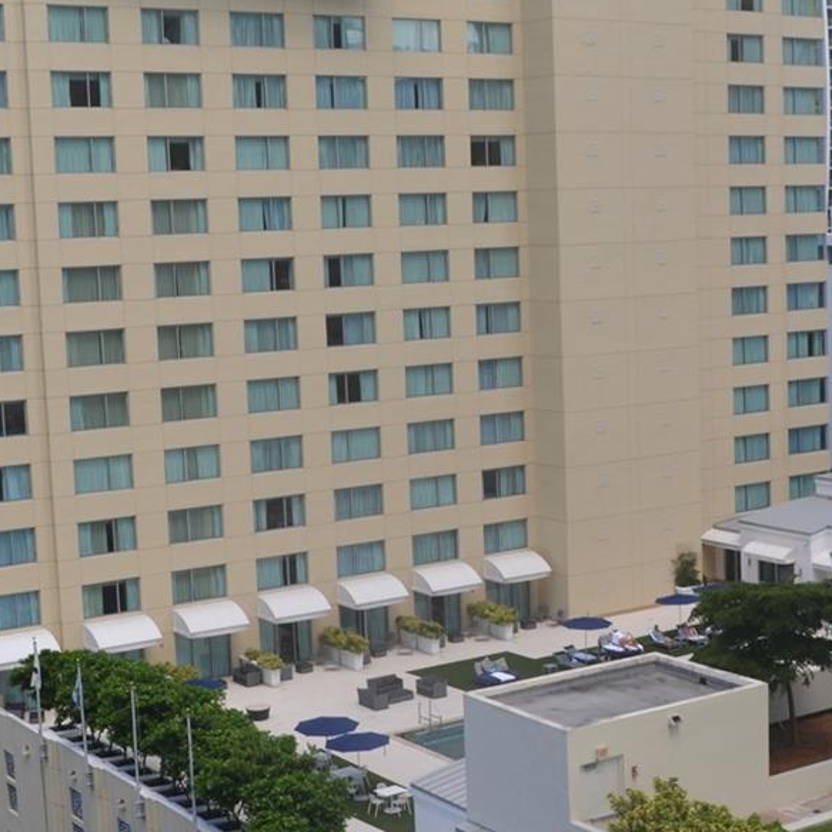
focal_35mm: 63
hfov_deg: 26.9
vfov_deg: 27.3
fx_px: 1713
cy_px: 428
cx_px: 621
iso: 100
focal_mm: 18
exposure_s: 1/125
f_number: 5.6
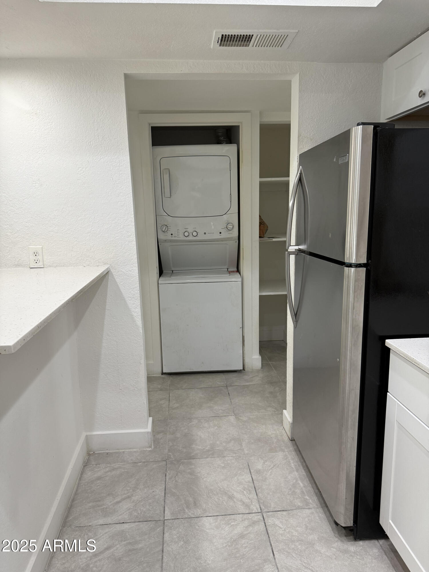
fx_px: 397
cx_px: 214
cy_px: 286
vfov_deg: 71.6
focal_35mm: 24
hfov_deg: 56.8
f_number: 1.78
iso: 200
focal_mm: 6.76
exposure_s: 1/120
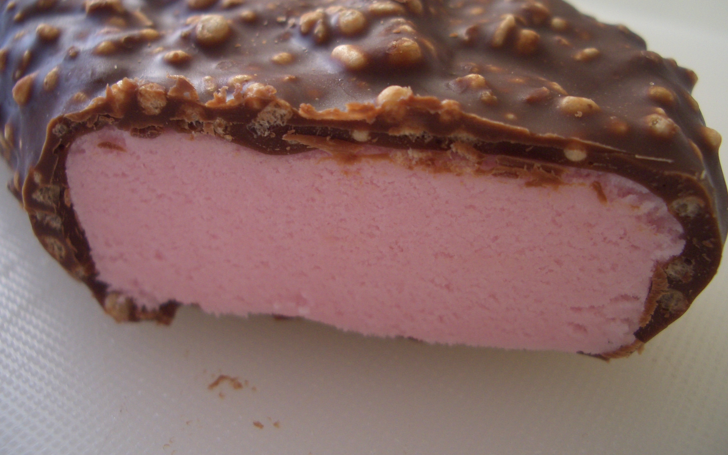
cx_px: 363
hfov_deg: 50.4
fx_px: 774
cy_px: 182
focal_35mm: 39
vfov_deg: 32.7
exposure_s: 1/15
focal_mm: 5.8
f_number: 2.6
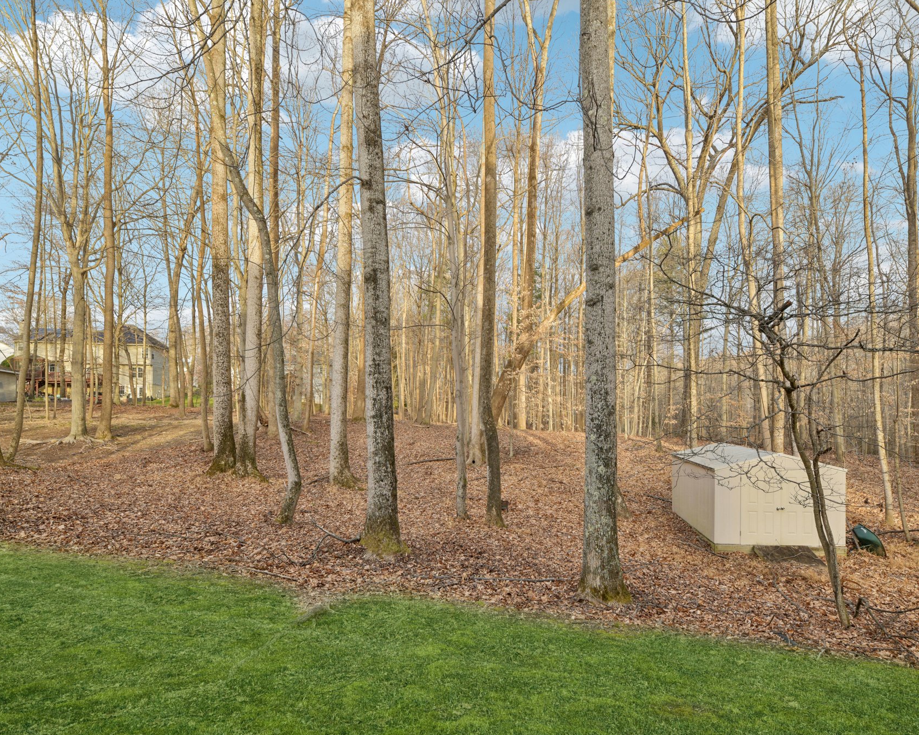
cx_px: 504
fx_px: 435
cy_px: 369
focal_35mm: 16
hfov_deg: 92.8
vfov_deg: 80.4
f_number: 8
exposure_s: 1/25
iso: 100
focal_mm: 14
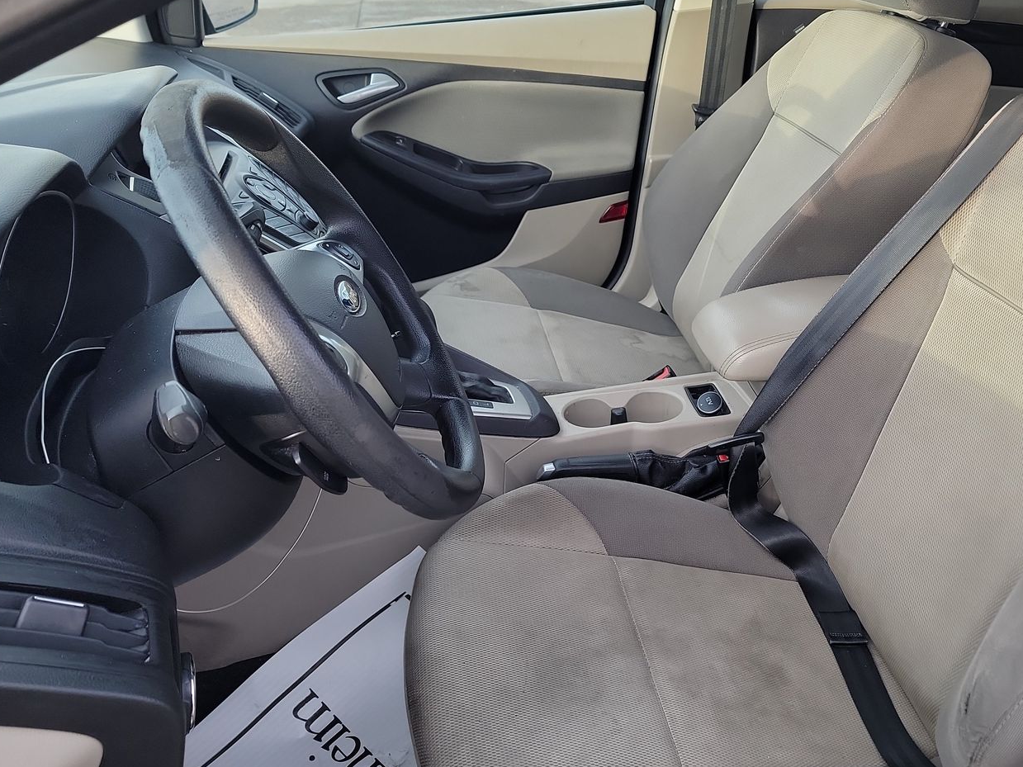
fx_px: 916
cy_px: 382
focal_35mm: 31
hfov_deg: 57.5
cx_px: 649
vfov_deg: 45.4
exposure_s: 1/59
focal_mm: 6.7
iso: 68
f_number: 1.8
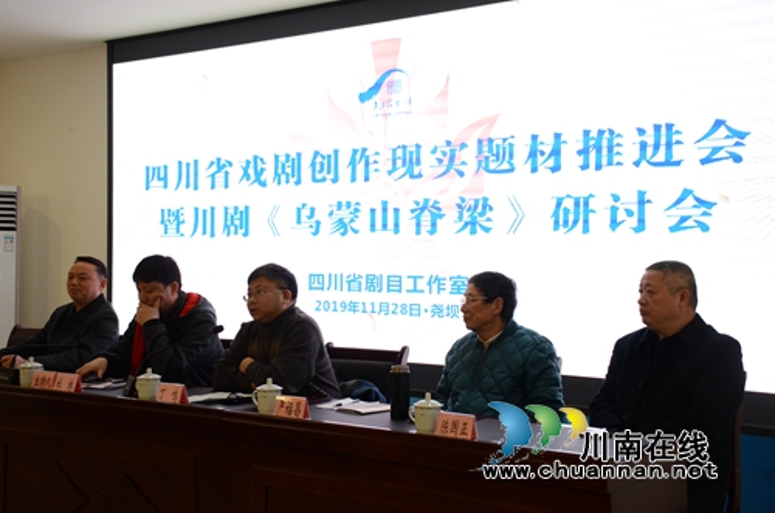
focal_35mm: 48
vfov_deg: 27.9
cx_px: 388
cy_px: 256
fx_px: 1031
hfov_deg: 41.2
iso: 1250
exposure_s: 1/125
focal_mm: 32
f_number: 5.6
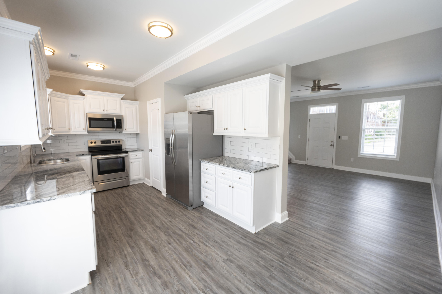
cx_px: 221
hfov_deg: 100.4
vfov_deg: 77.2
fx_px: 184
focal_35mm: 15
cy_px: 147
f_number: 18
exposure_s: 1/15
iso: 1250
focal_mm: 15
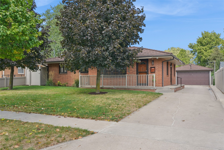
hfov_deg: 58.7
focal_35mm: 32
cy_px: 75
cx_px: 112
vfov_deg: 41.1
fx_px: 199
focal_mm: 32
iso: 250
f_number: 8
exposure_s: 1/160
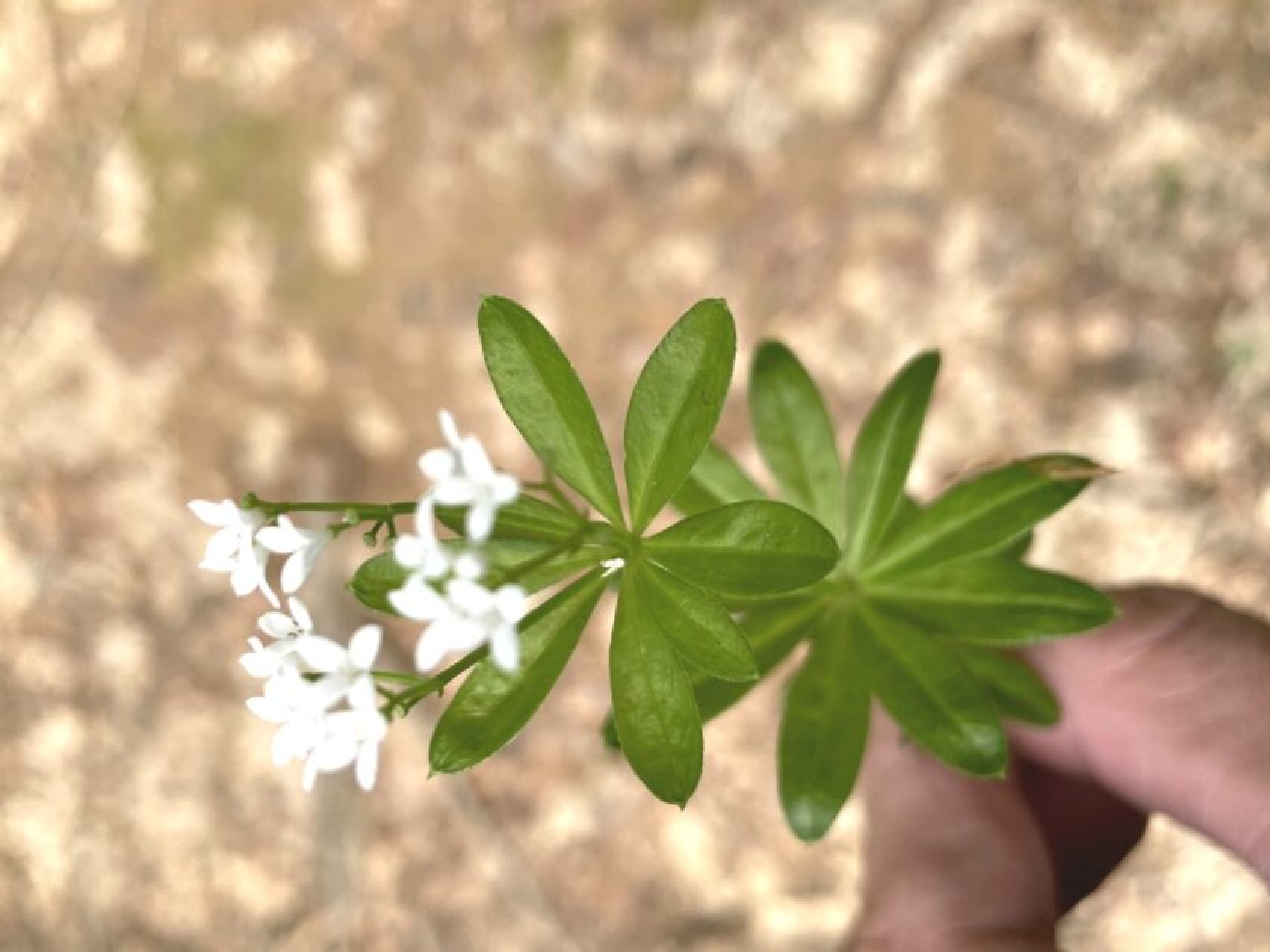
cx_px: 635
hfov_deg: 67.3
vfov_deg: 53.1
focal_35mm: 26
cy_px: 476
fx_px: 954
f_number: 1.6
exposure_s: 1/556
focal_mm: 4.2
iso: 32
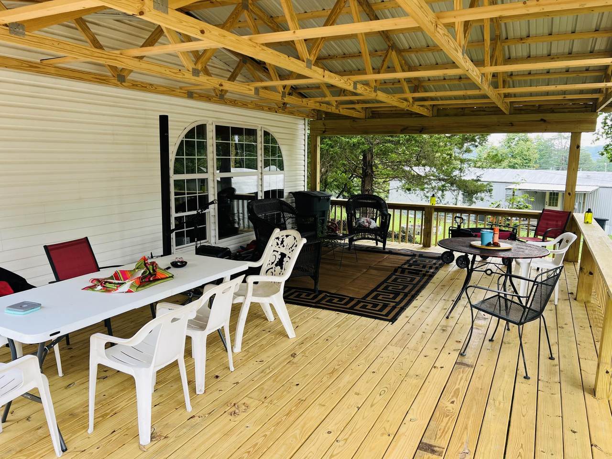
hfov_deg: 67.3
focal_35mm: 26
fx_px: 460
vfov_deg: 53.1
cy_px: 230
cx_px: 306
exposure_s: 1/121
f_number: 1.5
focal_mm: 5.7
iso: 40
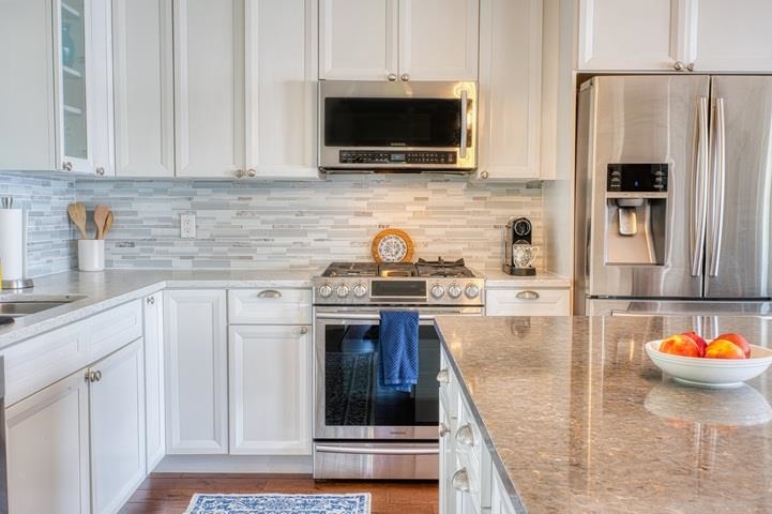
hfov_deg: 53.2
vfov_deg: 36.8
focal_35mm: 36
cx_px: 386
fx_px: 772
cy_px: 257
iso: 200
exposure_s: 1/1.67
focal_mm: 36
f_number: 16
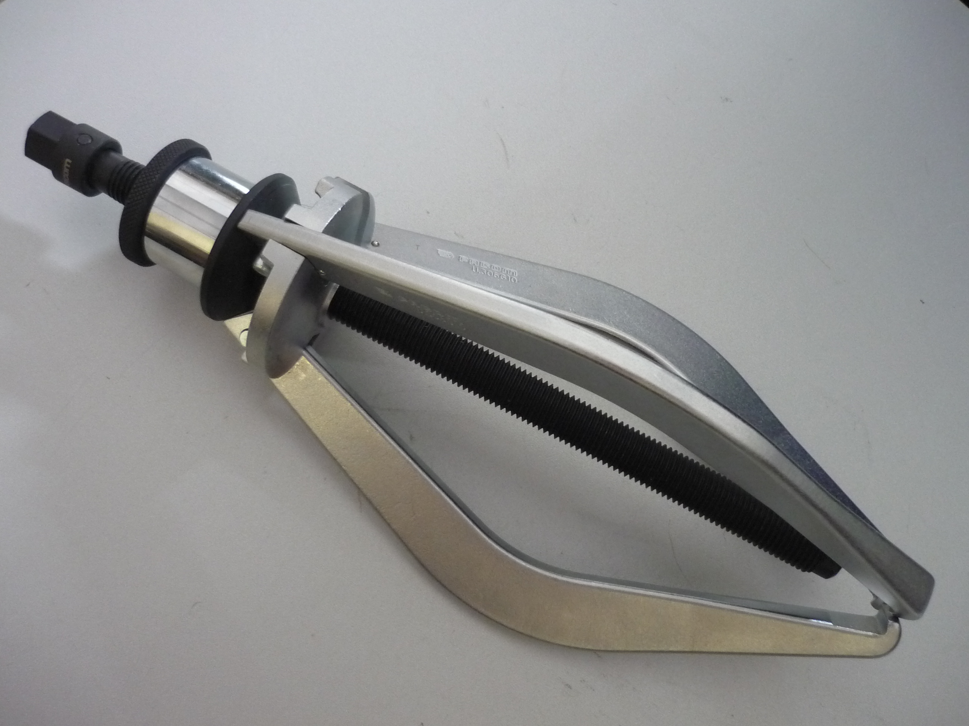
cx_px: 484
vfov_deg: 42.9
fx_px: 924
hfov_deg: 55.4
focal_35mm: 33
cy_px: 363
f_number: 2.8
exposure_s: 1/30
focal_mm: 5.5
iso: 400
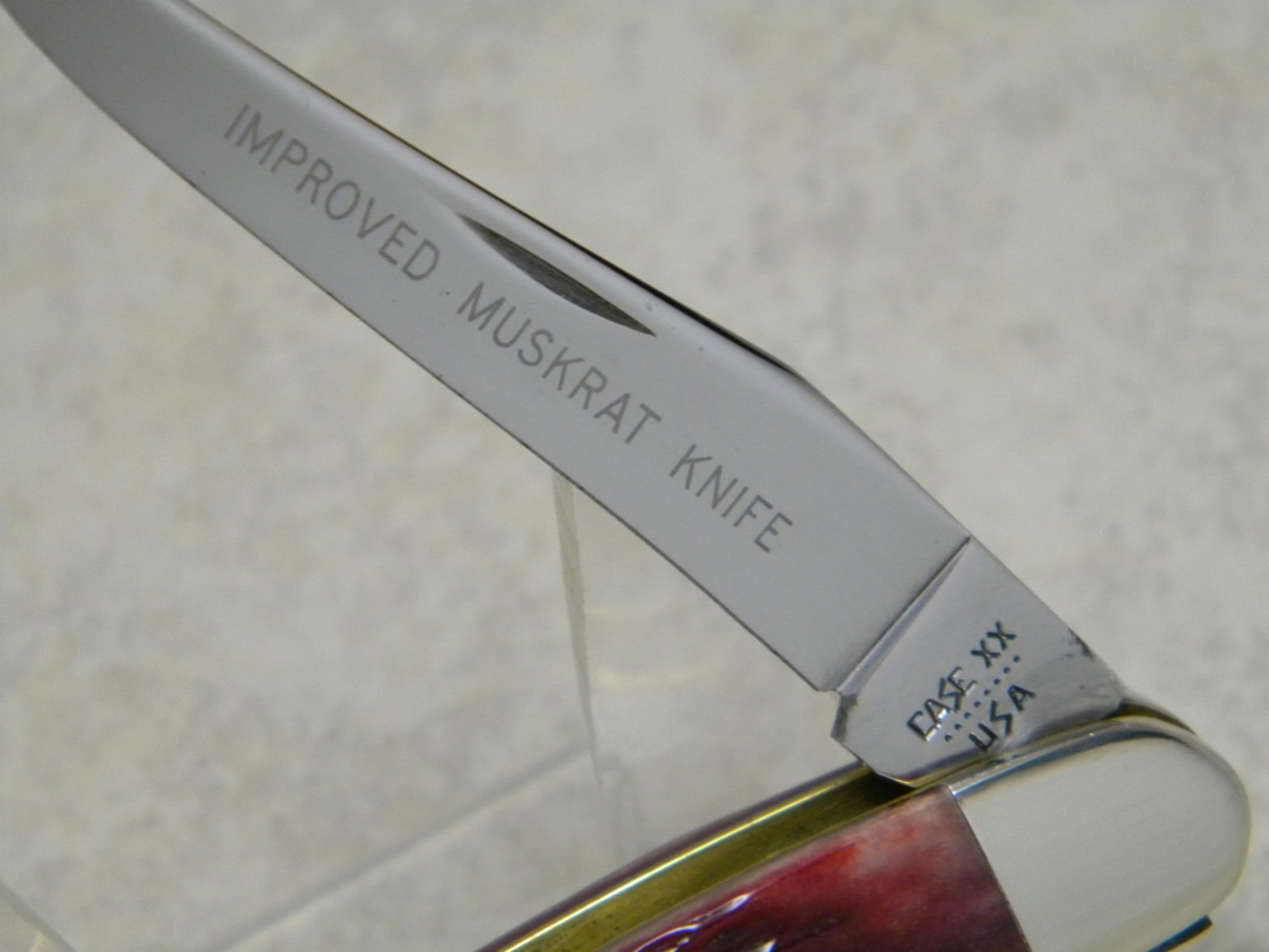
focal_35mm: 148
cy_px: 476
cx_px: 634
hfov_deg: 13.3
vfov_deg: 10.0
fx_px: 5426
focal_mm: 26.8
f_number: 5
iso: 400
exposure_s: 1/22.3
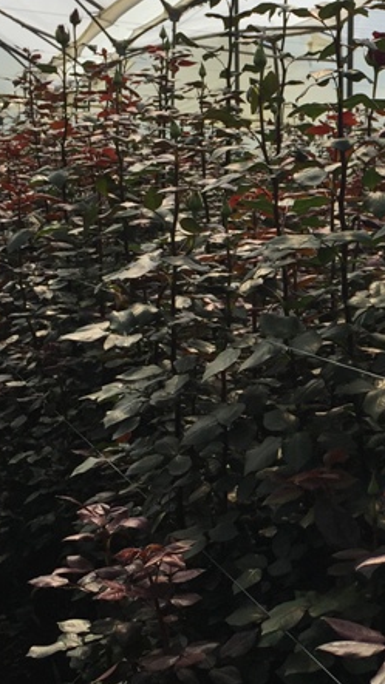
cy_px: 369
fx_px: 1326
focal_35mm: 73
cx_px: 450
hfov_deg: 15.9
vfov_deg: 29.0
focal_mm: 4.15
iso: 32
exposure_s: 1/3597
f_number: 2.2
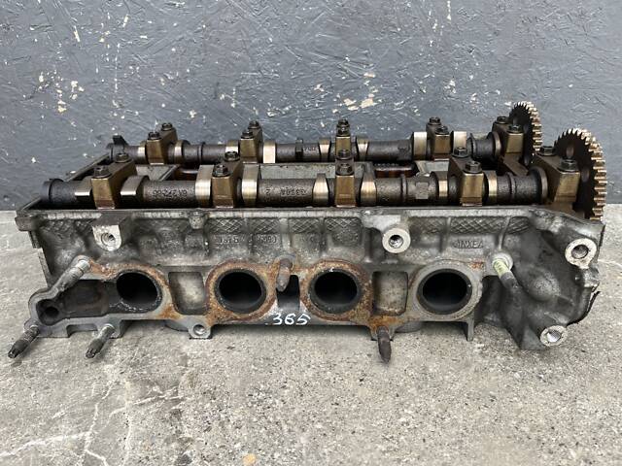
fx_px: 467
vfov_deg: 53.1
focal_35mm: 26
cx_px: 311
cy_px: 233
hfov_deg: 67.3
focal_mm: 5.1
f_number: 1.6
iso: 50
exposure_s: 1/358
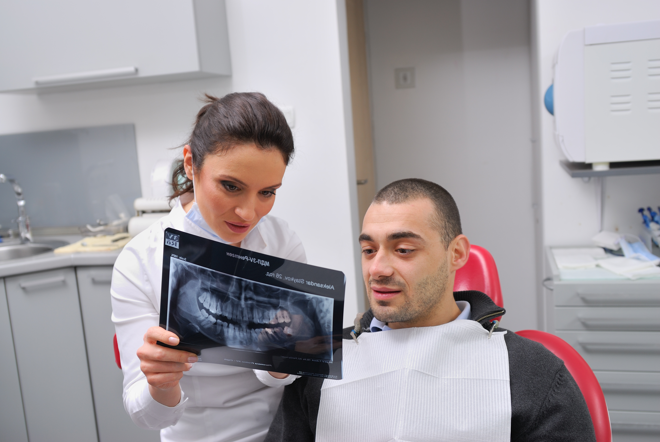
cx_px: 330
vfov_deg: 37.0
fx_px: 661
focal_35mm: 36
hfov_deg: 53.1
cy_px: 221
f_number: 3.5
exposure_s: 1/100
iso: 100
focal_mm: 24
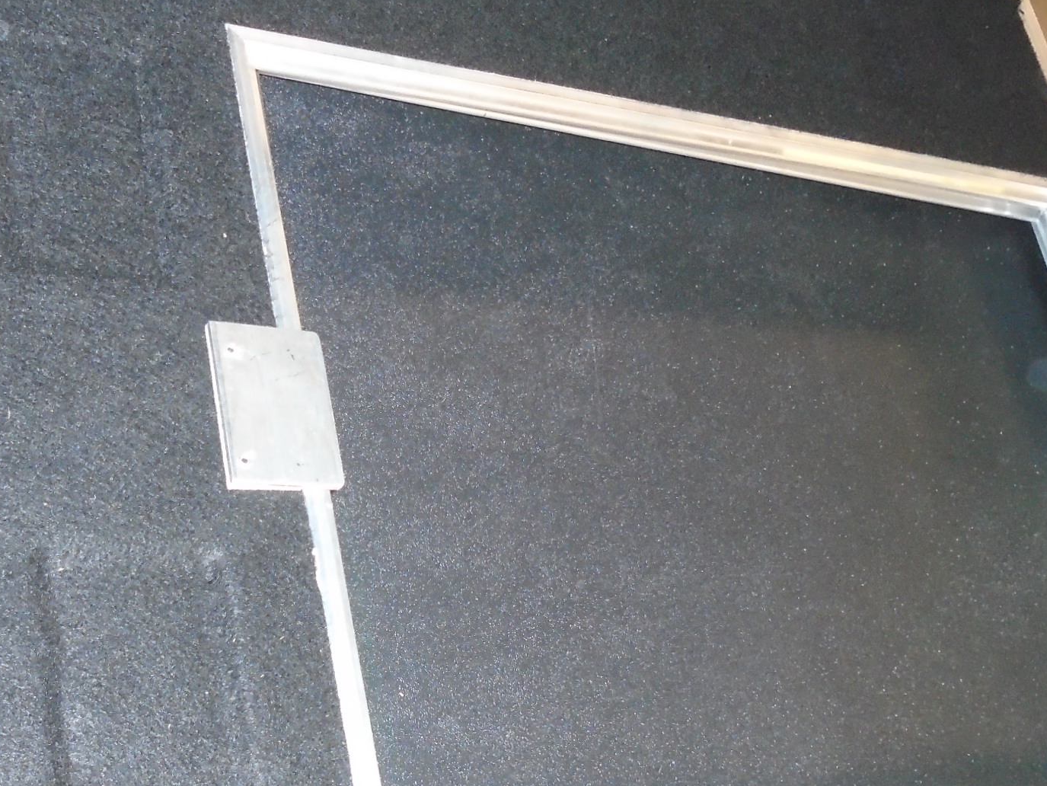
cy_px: 541
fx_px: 1482
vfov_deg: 29.4
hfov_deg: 38.8
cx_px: 433
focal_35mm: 49
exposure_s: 1/30
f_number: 3.2
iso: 400
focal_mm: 4.6
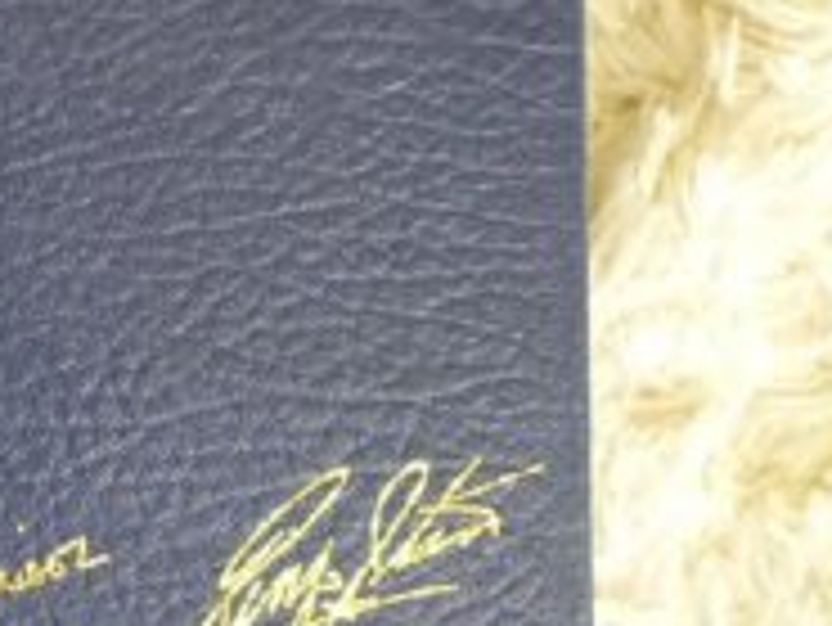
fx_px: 2261
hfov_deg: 18.8
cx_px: -360
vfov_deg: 15.6
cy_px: 63
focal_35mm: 94
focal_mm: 5.2
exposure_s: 1/10
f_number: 3.3
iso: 400
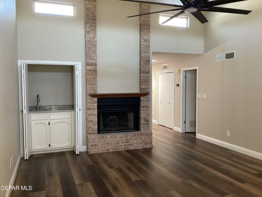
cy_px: 98
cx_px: 131
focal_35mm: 31
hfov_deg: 58.3
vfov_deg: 45.5
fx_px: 235
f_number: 2.4
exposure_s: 1/60
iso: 320
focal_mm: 3.3
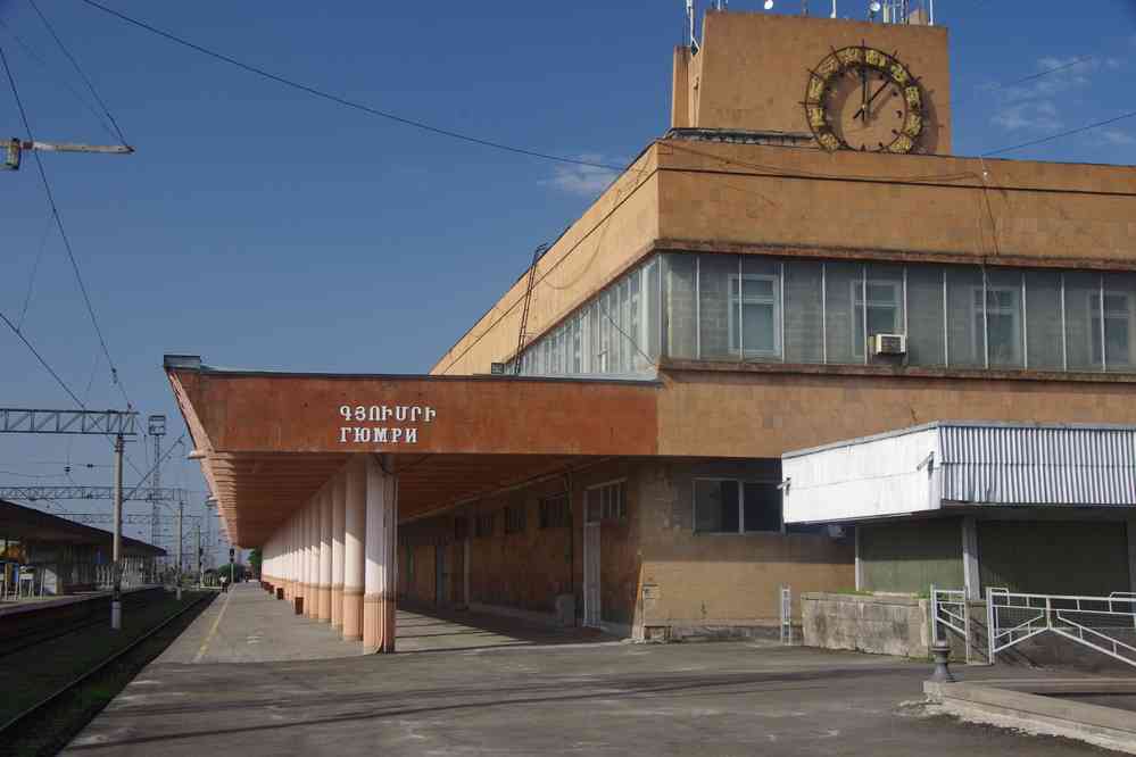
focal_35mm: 43
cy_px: 378
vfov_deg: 31.2
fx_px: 1357
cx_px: 568
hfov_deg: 45.4
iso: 200
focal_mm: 29.4
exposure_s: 1/80
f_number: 11
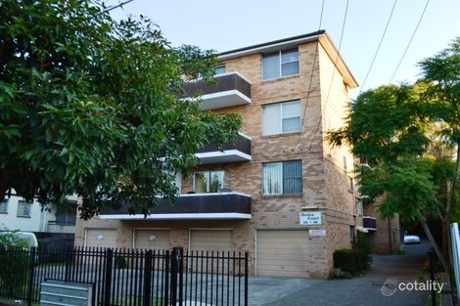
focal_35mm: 30
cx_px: 230
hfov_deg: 61.9
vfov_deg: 43.6
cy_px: 153
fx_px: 383
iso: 400
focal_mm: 20
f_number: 9
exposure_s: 1/100
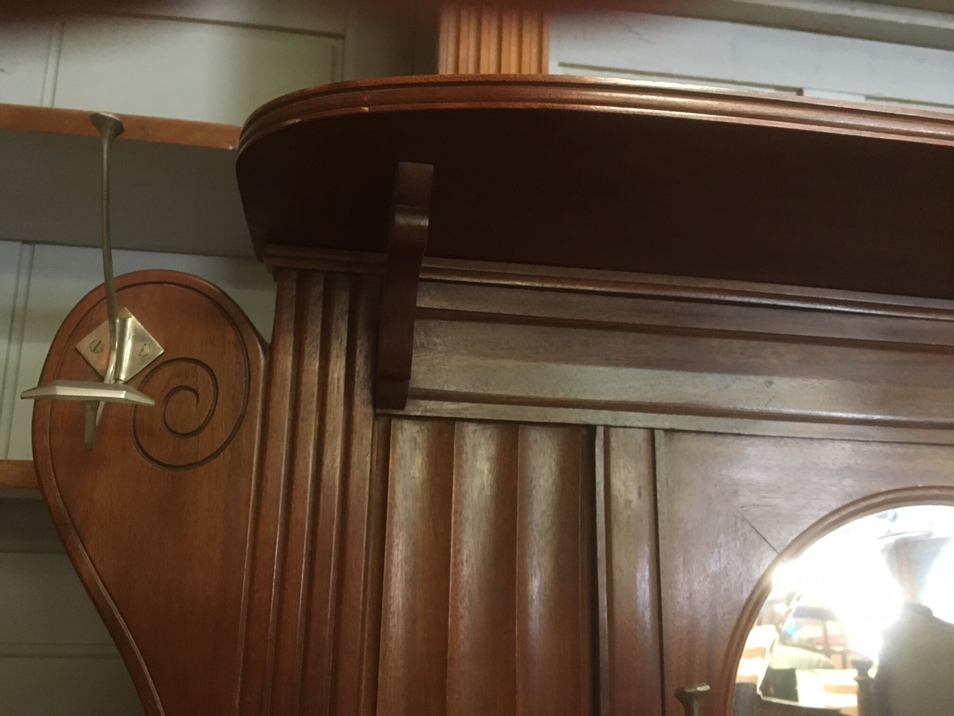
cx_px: 477
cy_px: 358
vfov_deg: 48.2
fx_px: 799
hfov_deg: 61.7
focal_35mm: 29
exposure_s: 1/20
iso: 200
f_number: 2.2
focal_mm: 4.15
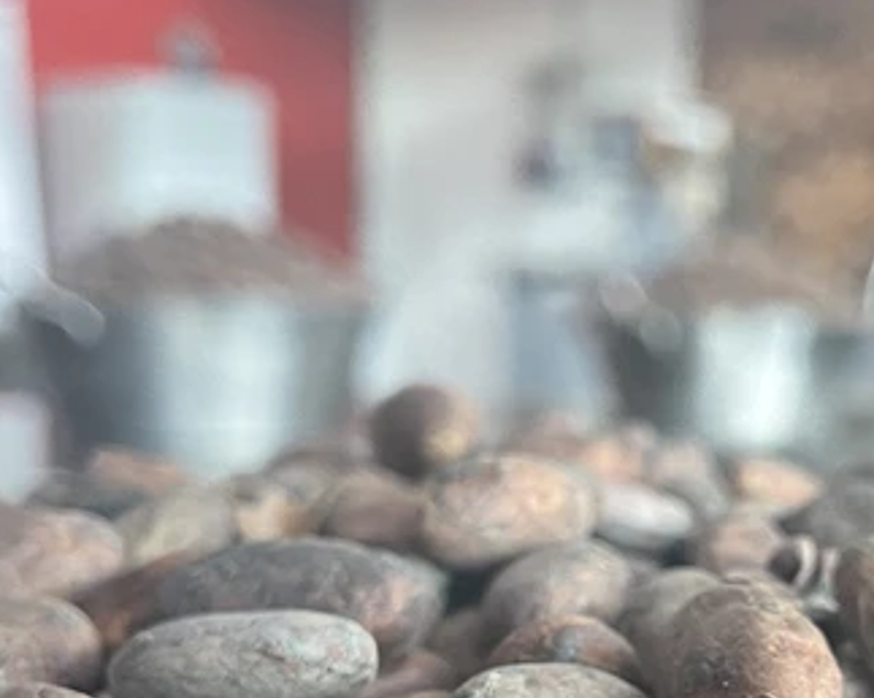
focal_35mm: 68
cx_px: 636
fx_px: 1758
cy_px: 770
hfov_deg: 27.6
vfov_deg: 21.3
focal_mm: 5.1
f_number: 1.6
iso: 500
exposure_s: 1/44
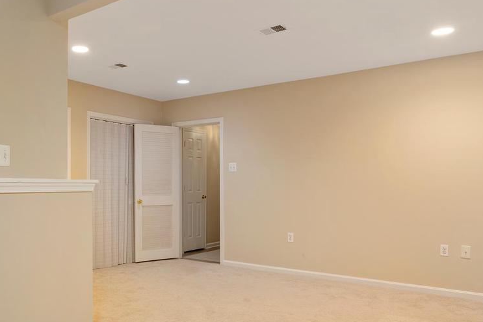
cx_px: 139
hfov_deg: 58.1
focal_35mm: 31
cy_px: 169
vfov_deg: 42.3
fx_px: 416
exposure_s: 1/1.25
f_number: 8
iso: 200
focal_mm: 16
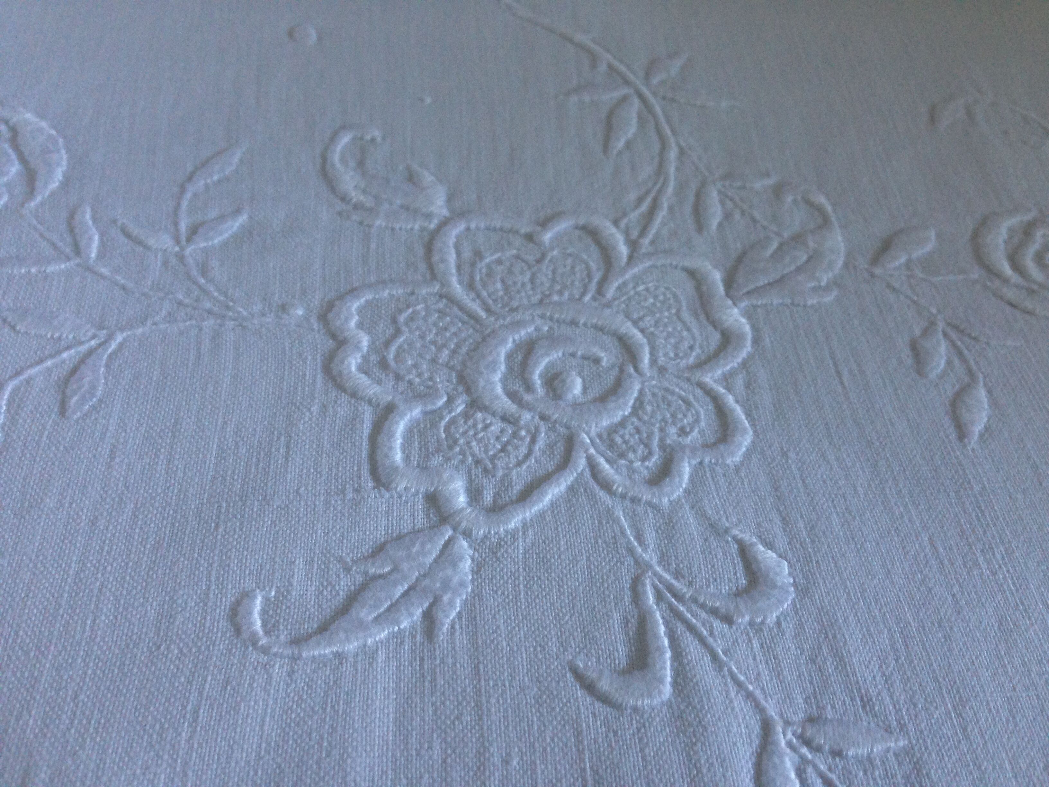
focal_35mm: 33
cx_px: 524
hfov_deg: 55.4
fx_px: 1000
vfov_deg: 42.9
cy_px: 394
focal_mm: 4.12
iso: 160
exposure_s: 1/20
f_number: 2.4
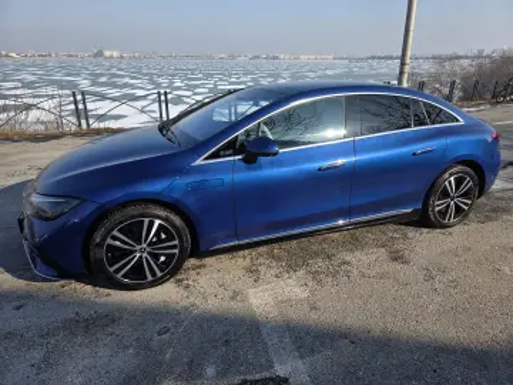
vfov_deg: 58.9
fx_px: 341
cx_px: 256
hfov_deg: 73.9
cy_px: 192
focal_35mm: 23
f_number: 1.7
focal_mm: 6.3
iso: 80
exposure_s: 1/4766
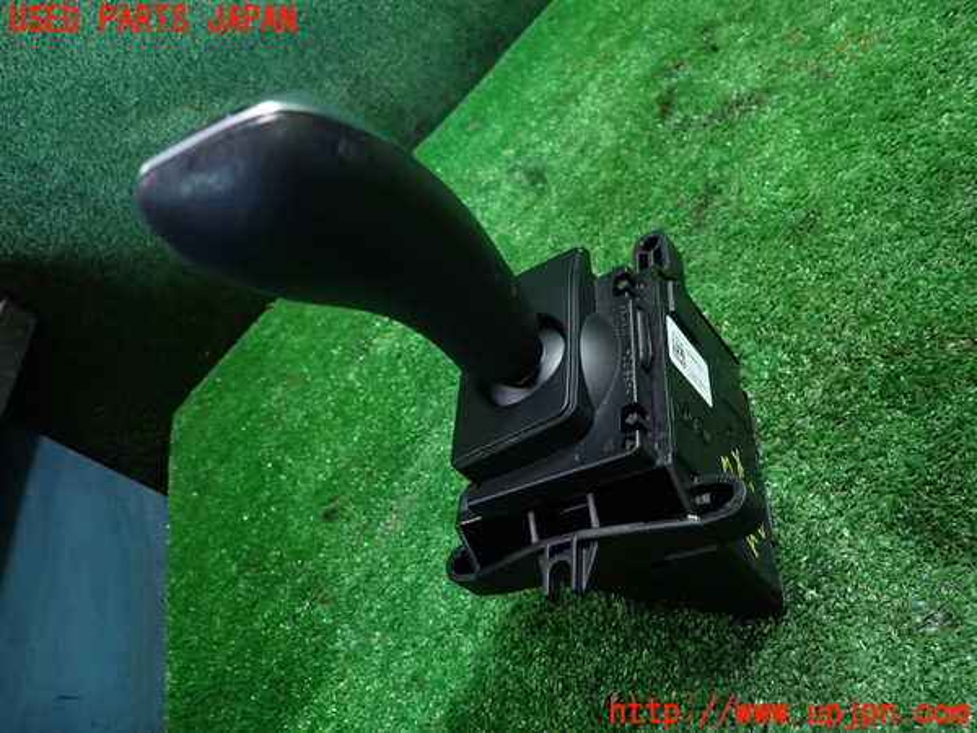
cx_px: 488
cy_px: 366
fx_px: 706
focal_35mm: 25
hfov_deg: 69.4
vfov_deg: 54.9
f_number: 2
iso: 250
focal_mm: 4.5
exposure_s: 1/30
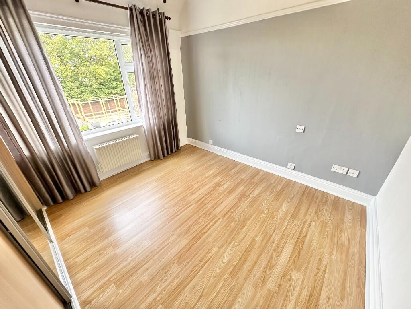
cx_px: 206
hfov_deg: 102.1
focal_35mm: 14
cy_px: 154
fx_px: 166
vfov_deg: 85.7
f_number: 2.2
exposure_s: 1/99
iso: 250
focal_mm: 2.22
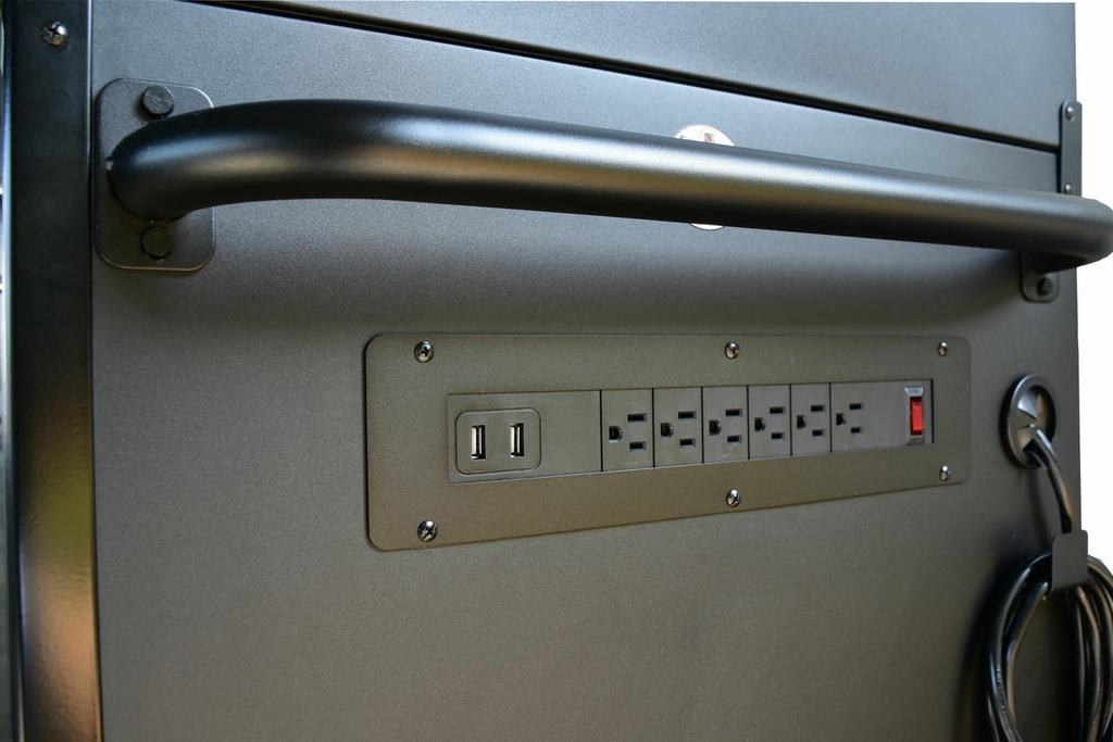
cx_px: 556
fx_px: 974
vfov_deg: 41.7
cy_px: 371
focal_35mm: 32
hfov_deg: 59.5
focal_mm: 21
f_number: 6.3
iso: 100
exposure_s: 1/13
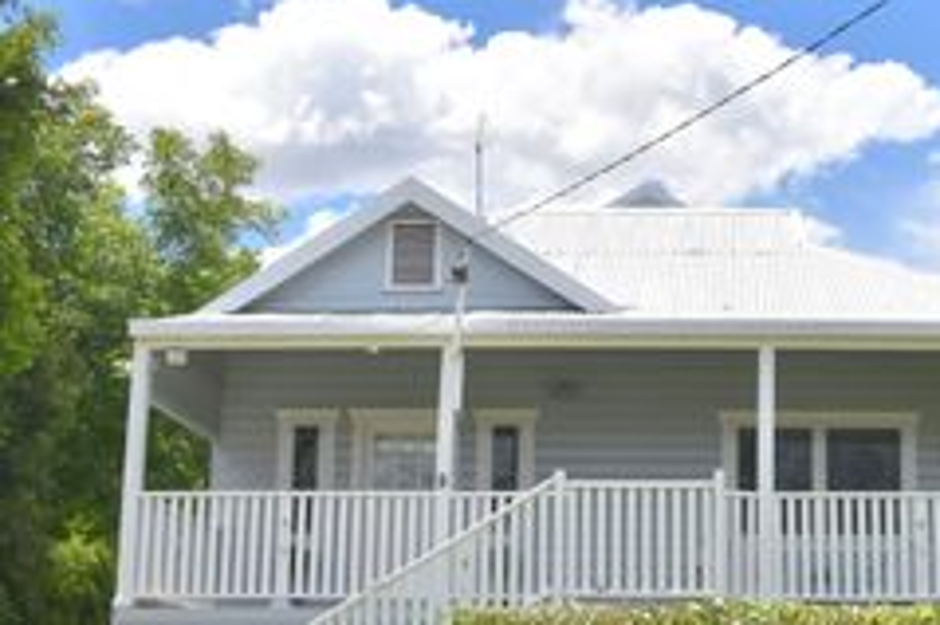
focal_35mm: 59
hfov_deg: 32.9
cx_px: 767
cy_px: 485
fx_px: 1539
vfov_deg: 22.7
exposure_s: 1/250
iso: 100
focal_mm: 20
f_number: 10
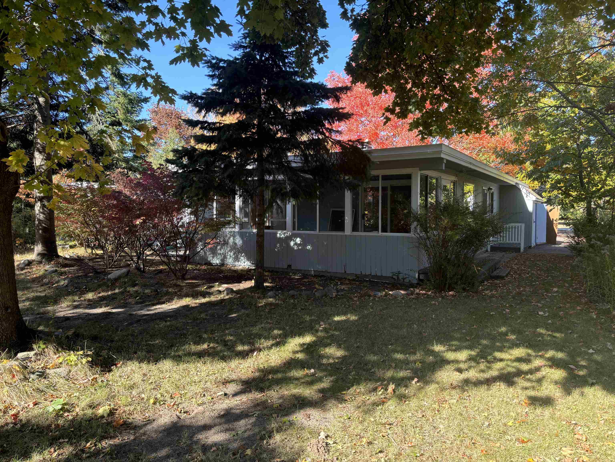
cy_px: 231
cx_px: 308
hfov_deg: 67.3
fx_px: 462
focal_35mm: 26
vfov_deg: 53.1
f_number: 1.6
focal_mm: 5.96
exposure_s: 1/321
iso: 50
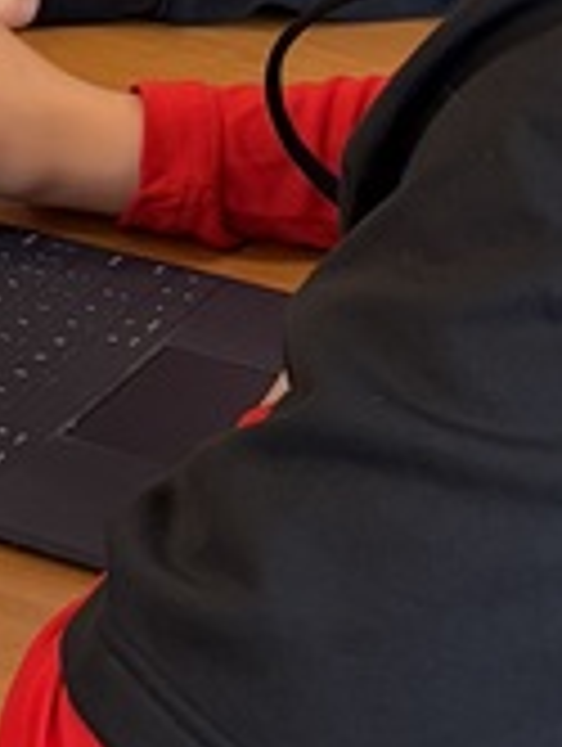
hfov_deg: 8.5
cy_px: 248
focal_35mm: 160
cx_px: -796
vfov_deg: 12.3
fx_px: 3455
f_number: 1.6
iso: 100
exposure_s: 1/136
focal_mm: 5.96
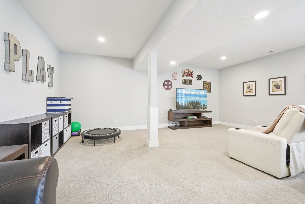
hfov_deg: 96.7
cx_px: 152
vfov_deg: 73.7
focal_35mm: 16
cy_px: 102
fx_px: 136
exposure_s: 1/30
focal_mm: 16
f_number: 8
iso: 1600
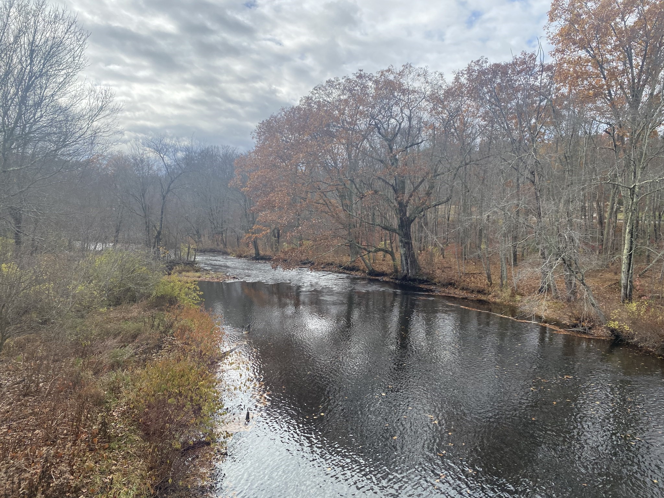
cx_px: 332
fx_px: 499
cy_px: 249
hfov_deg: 67.3
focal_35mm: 26
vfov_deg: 53.1
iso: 32
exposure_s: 1/2066
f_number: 1.8
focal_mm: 4.25
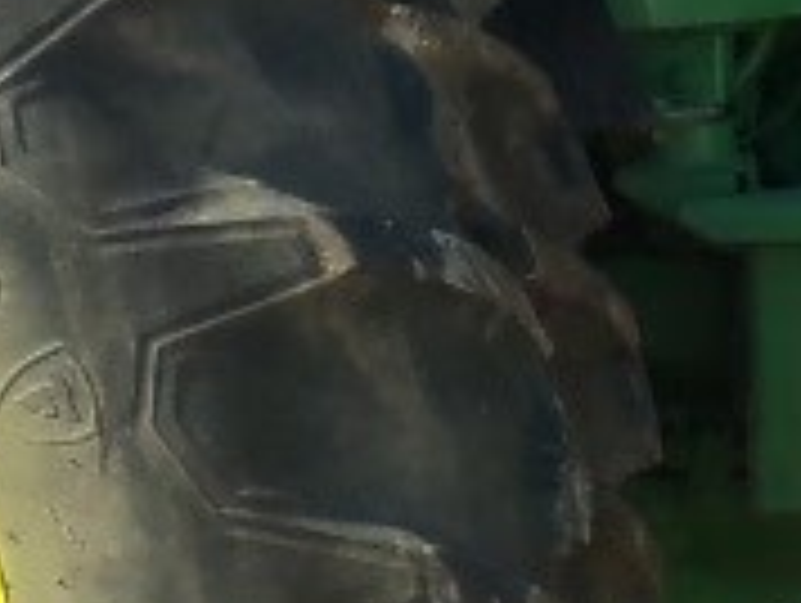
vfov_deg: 5.4
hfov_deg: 7.2
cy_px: -198
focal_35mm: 273
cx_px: 945
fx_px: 6326
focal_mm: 6.7
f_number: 3.7
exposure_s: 1/250
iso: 80
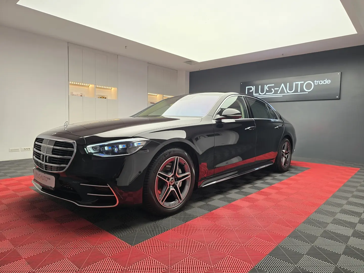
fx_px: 242
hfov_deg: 73.9
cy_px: 136
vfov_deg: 58.9
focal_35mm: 23
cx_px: 182
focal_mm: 6.3
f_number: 1.7
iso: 100
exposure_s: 1/100
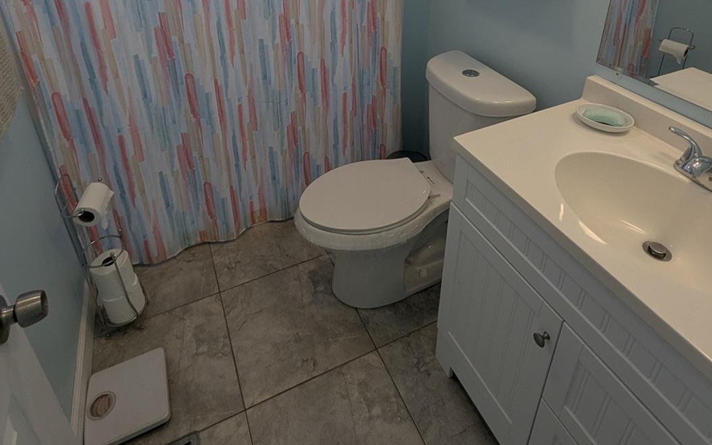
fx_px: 408
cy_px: 59
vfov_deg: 51.7
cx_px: 344
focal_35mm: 21
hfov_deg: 82.2
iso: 60
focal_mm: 1.95
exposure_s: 1/40
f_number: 2.2
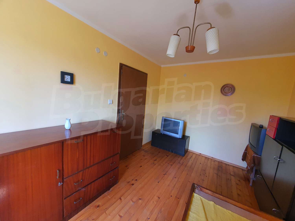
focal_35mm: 13
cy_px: 110
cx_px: 148
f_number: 2.2
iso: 125
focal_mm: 1.8
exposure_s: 1/50
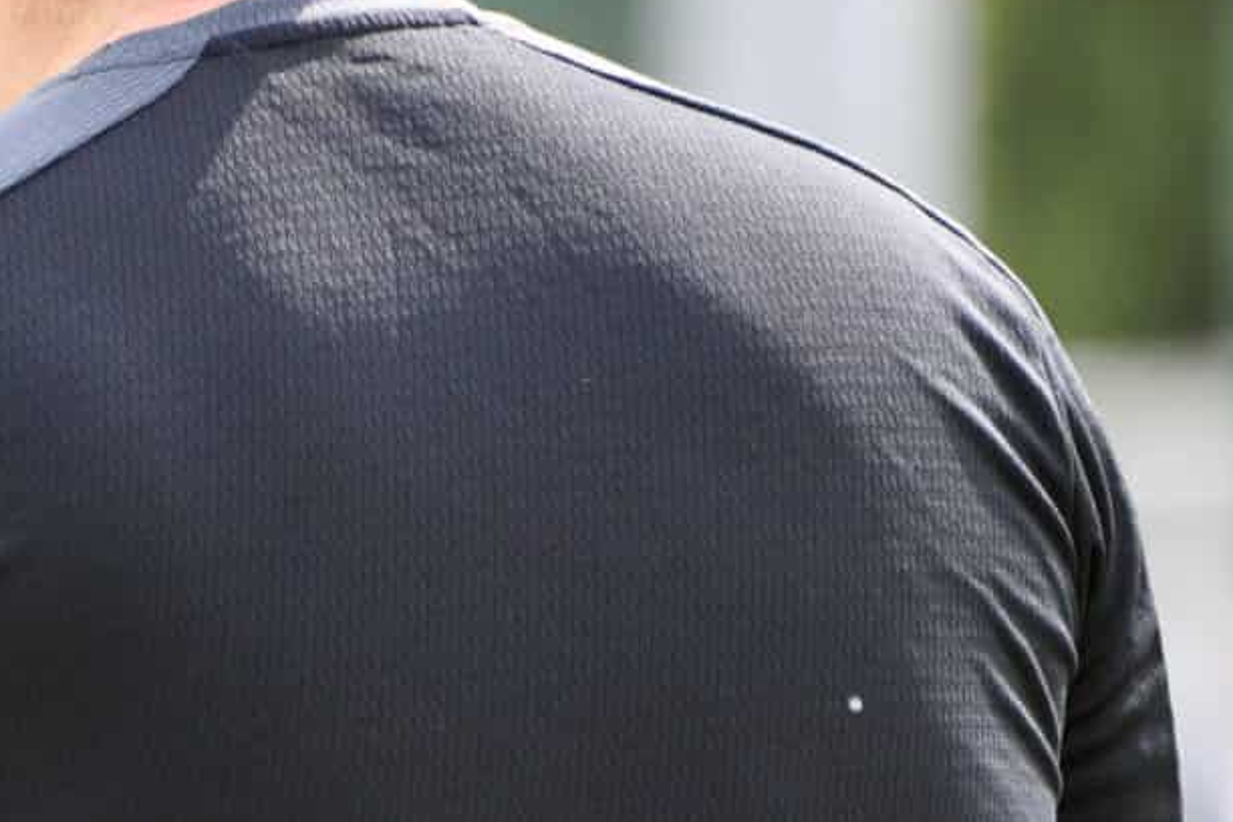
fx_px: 45857
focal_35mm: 1339
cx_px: -199
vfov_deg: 1.0
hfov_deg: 1.5
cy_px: 577
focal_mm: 400
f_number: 6.3
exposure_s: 1/1600
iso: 2000
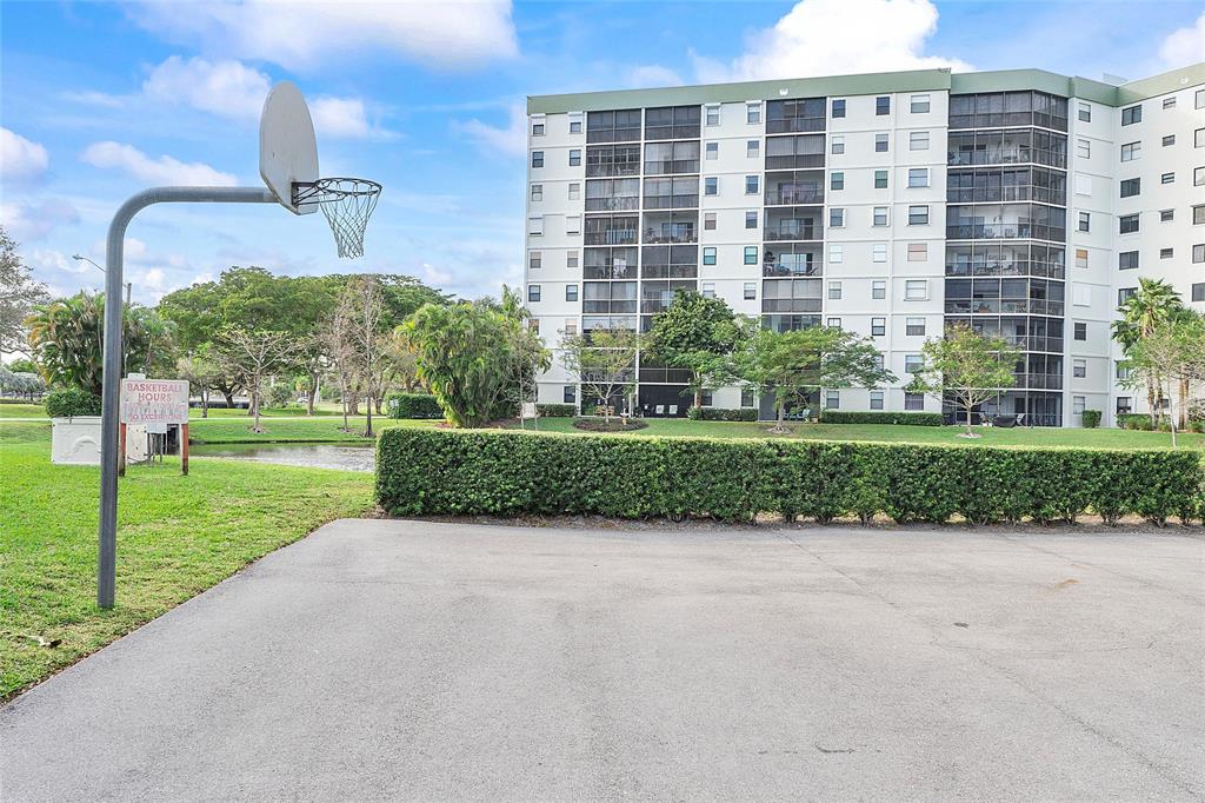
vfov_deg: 43.6
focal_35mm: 30
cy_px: 402
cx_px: 602
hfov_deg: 61.9
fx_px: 1004
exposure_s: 1/125
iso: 200
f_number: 8
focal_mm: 20
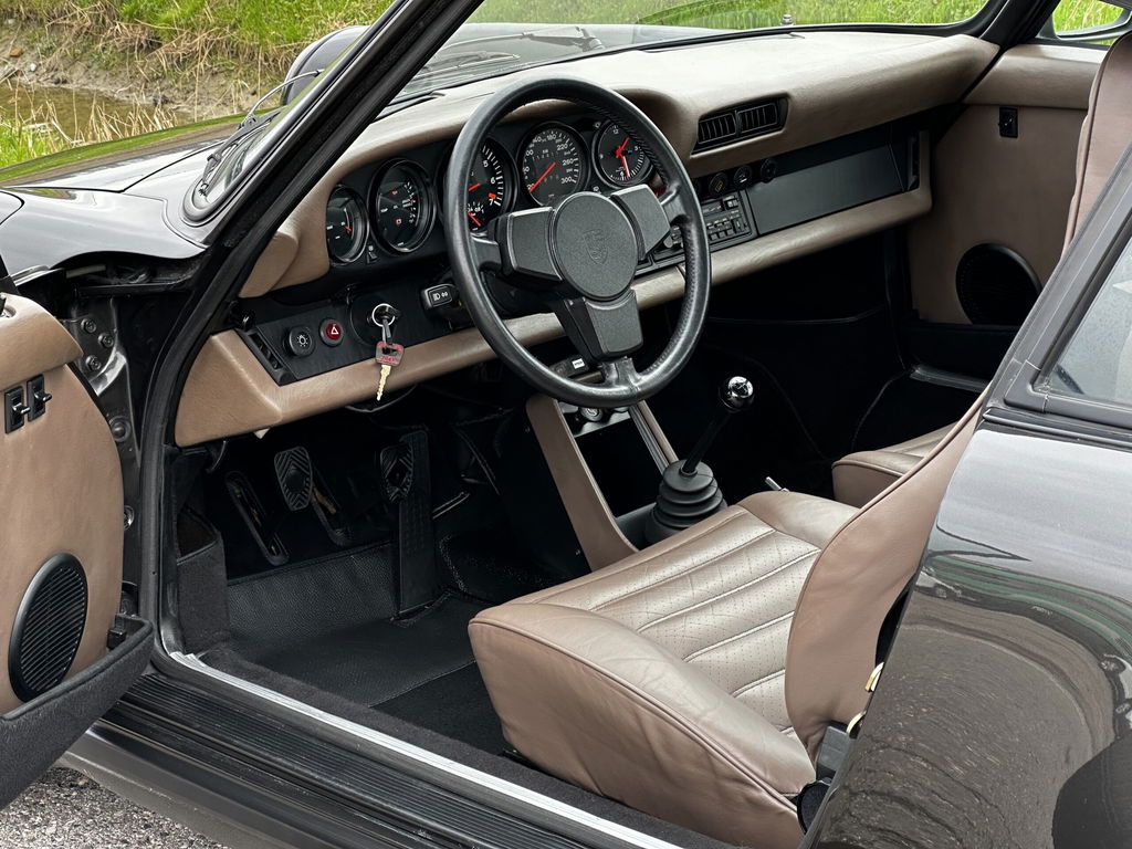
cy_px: 424
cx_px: 566
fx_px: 2518
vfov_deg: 19.1
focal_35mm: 77
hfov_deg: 25.3
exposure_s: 1/99
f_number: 2.8
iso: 50
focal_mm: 9
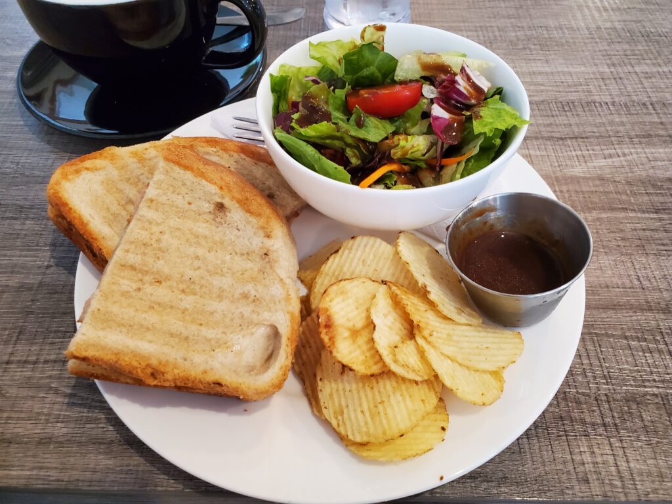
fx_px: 505
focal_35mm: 26
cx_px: 336
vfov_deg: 53.1
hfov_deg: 67.3
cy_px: 252
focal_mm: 4.3
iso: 640
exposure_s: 1/40
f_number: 2.4
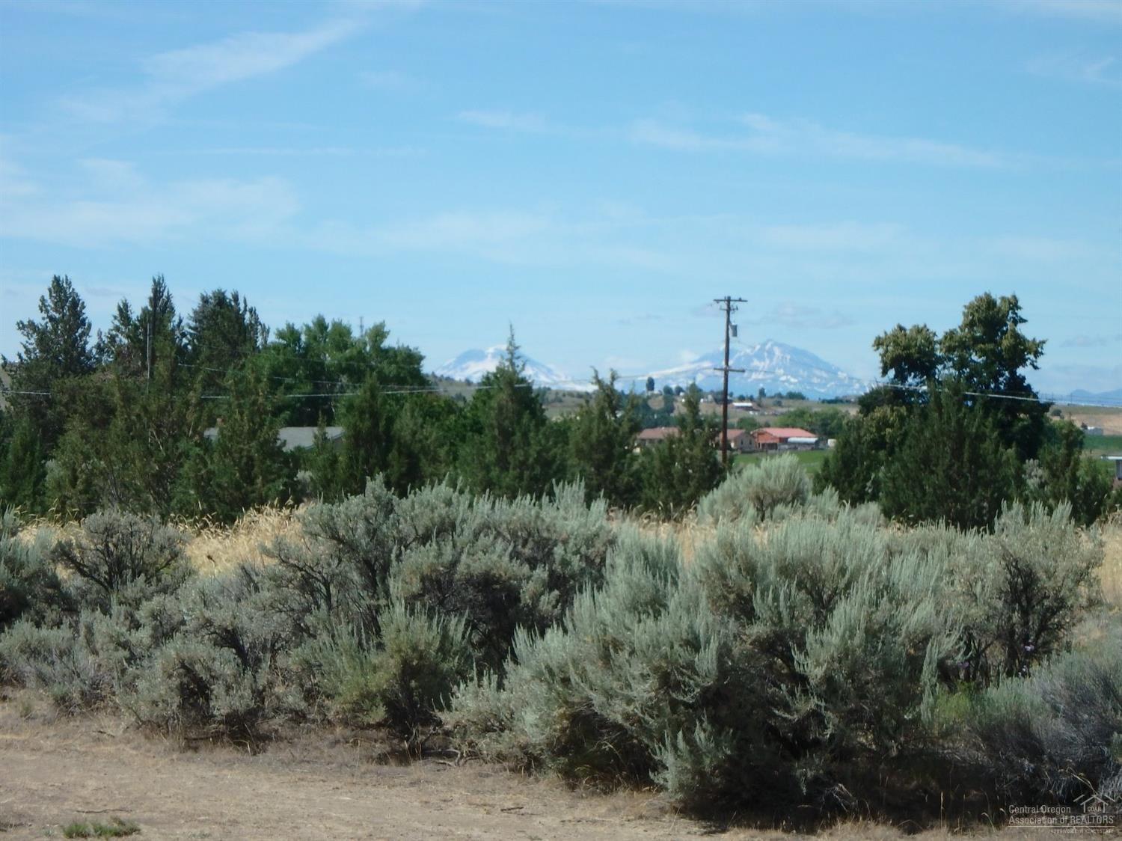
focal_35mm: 105
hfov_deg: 18.7
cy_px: 420
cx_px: 561
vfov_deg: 14.1
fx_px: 3402
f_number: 5.7
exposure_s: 1/640
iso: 125
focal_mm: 18.7
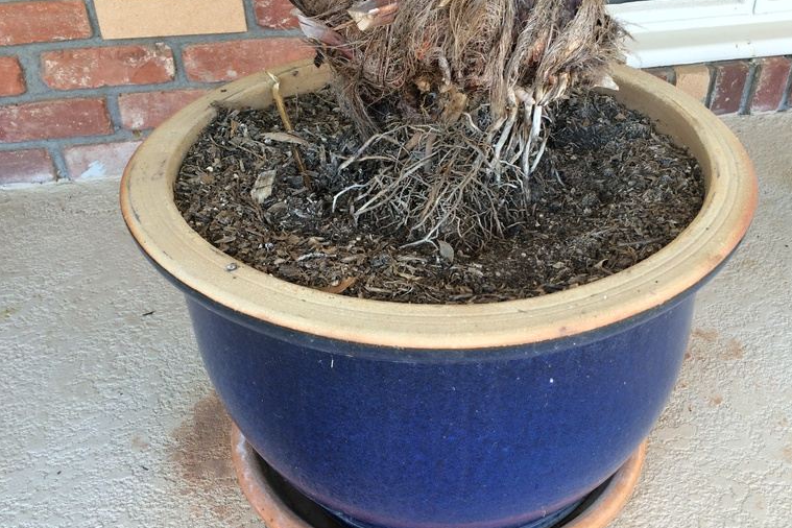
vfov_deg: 35.9
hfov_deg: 51.7
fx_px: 814
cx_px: 451
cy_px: 278
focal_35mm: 37
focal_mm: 4.12
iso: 50
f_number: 2.2
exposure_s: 1/120
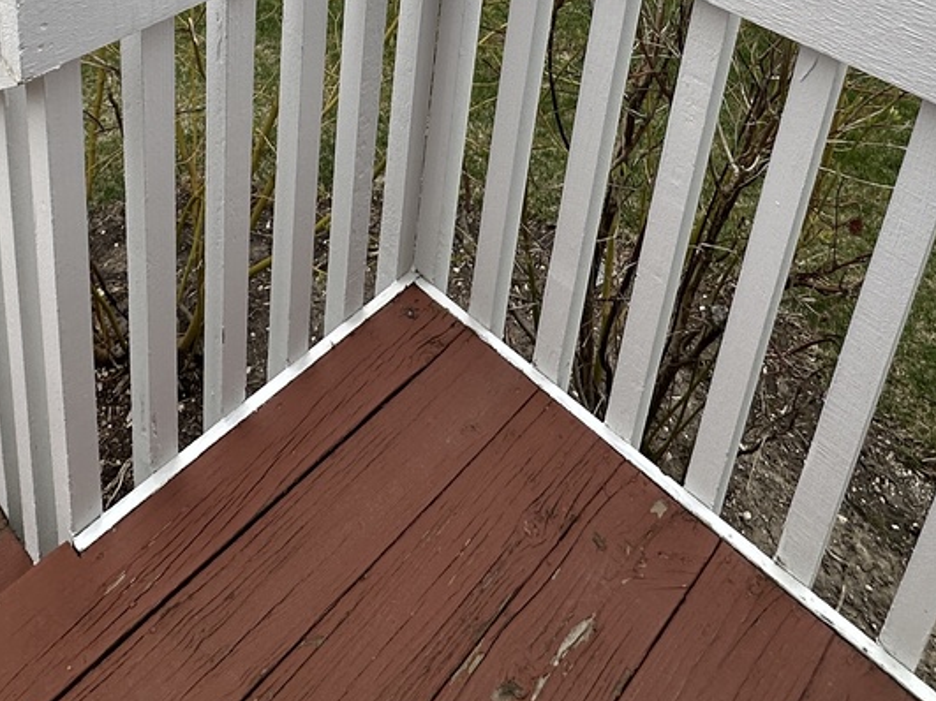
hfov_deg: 48.1
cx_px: 301
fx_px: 1027
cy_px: -217
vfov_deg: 29.9
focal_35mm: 38
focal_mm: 2.22
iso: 40
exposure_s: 1/500
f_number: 2.2
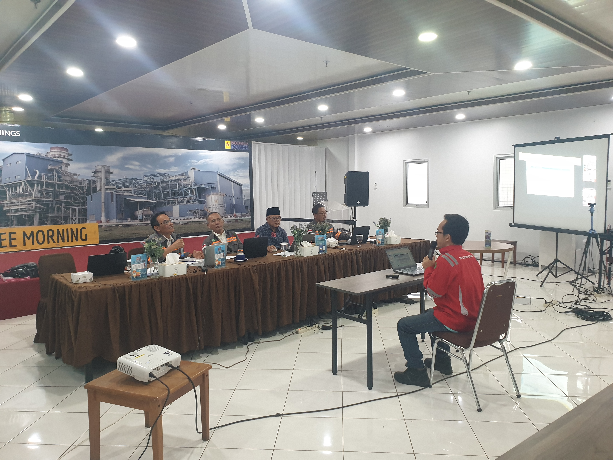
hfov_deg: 67.3
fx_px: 460
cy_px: 230
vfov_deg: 53.1
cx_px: 306
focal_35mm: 26
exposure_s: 1/50
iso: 320
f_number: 2.4
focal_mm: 4.3
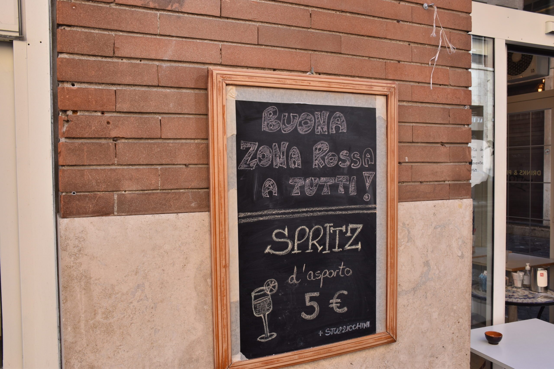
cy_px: 184
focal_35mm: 33
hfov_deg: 57.2
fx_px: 508
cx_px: 277
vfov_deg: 40.0
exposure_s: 1/125
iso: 250
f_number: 10
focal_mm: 22
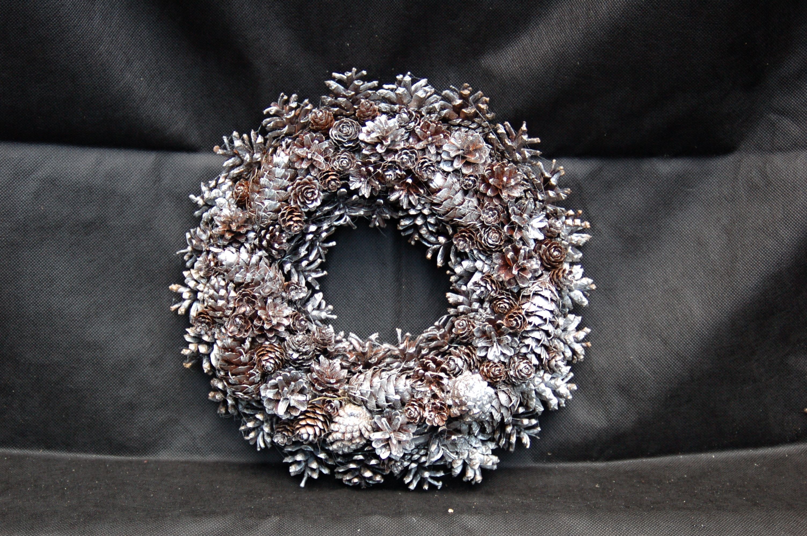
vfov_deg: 22.6
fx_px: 1344
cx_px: 404
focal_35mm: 60
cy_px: 268
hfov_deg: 33.4
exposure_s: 1/125
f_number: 4
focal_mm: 40
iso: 400
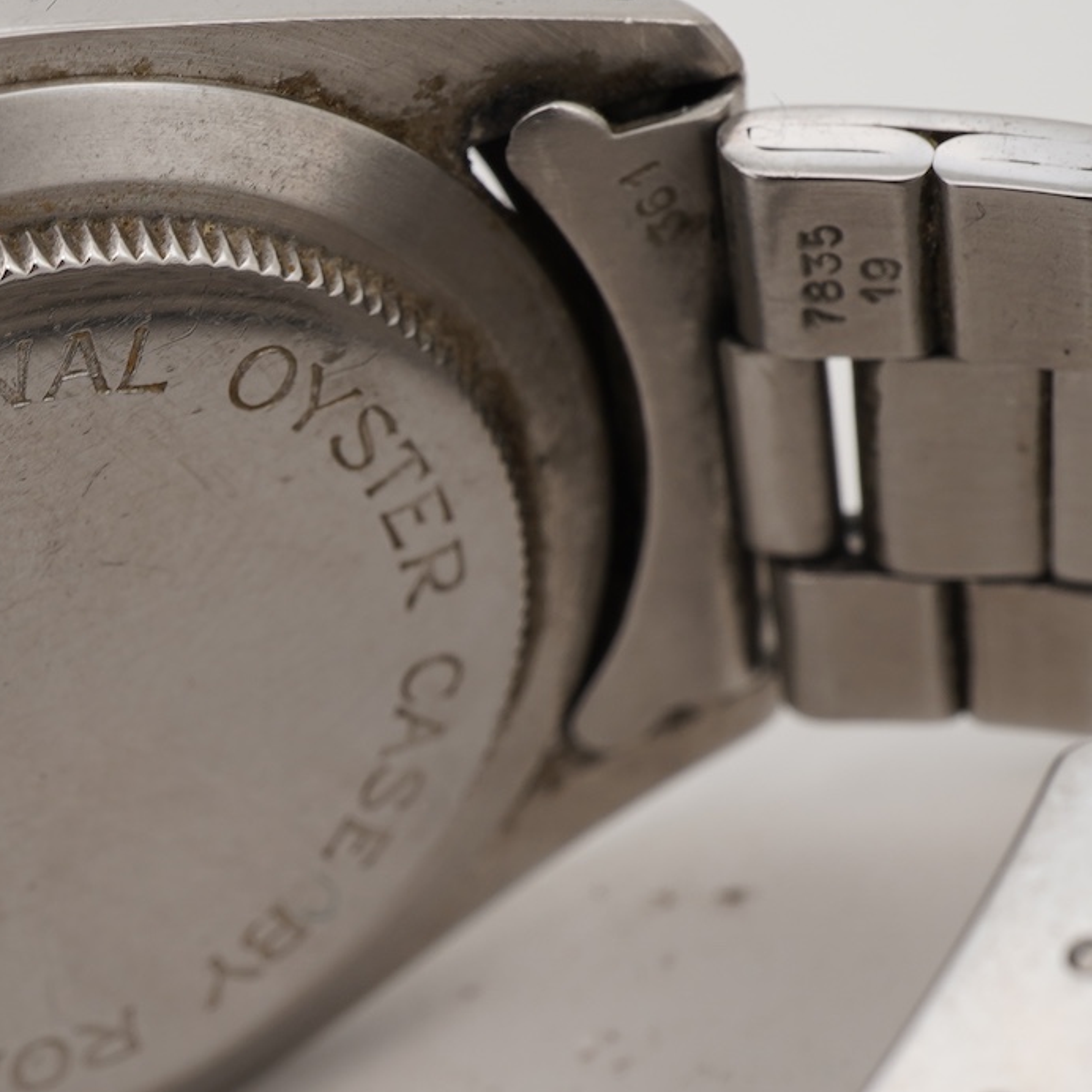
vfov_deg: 19.9
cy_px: 606
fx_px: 3105
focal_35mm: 87
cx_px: 188
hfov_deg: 19.7
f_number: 22
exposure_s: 1/160
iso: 160
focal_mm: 30
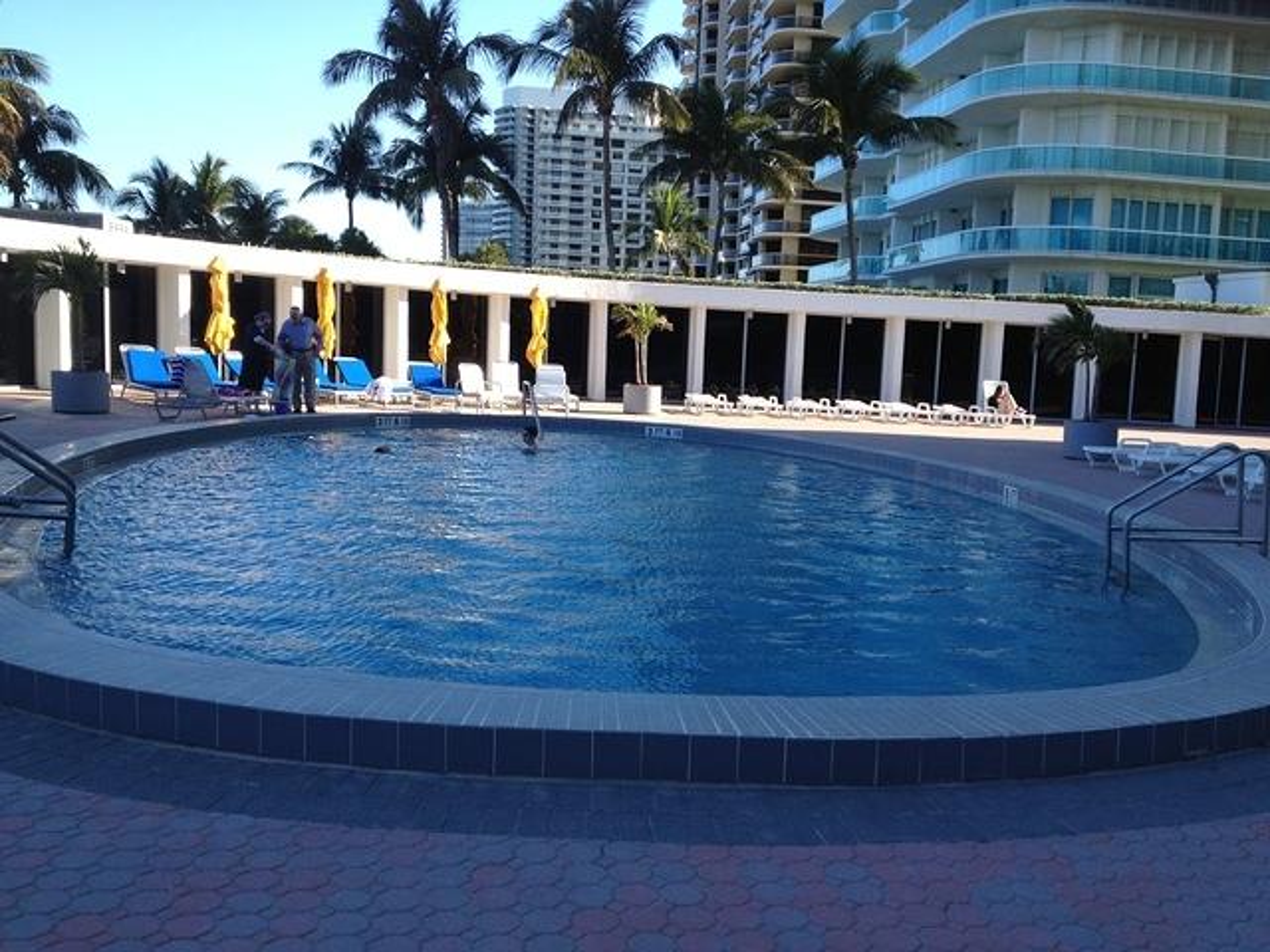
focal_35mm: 35
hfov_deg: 52.6
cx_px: 635
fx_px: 1284
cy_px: 476
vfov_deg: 40.7
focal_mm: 4.28
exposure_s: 1/600
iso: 50
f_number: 2.4
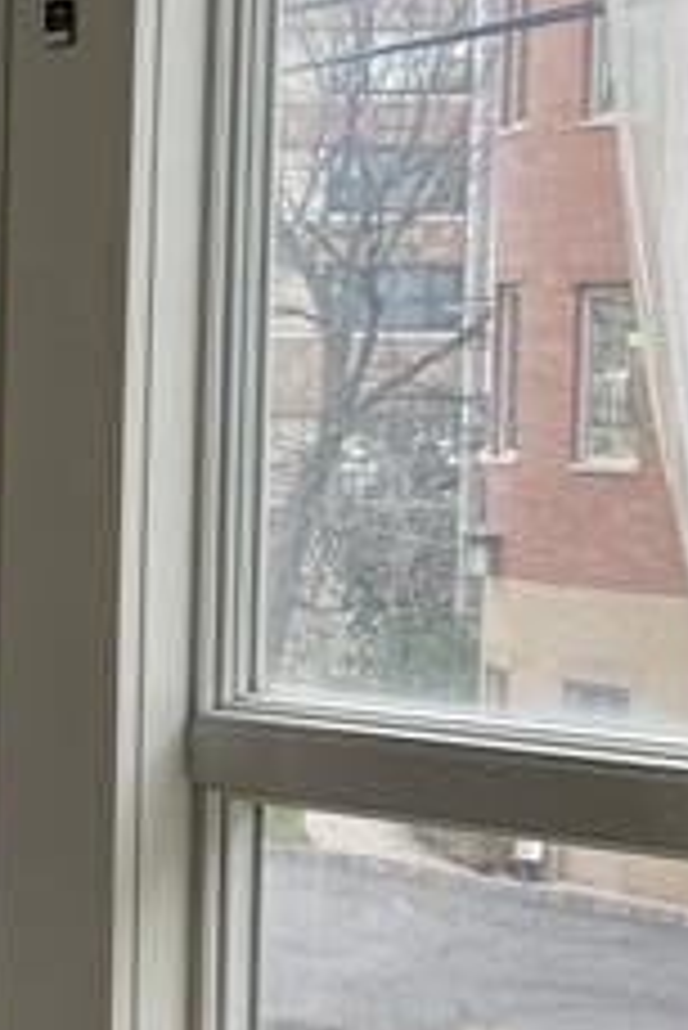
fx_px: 3463
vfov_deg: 16.9
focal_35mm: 121
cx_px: -701
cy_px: 567
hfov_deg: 10.4
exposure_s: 1/250
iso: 32
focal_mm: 4.25
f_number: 1.8
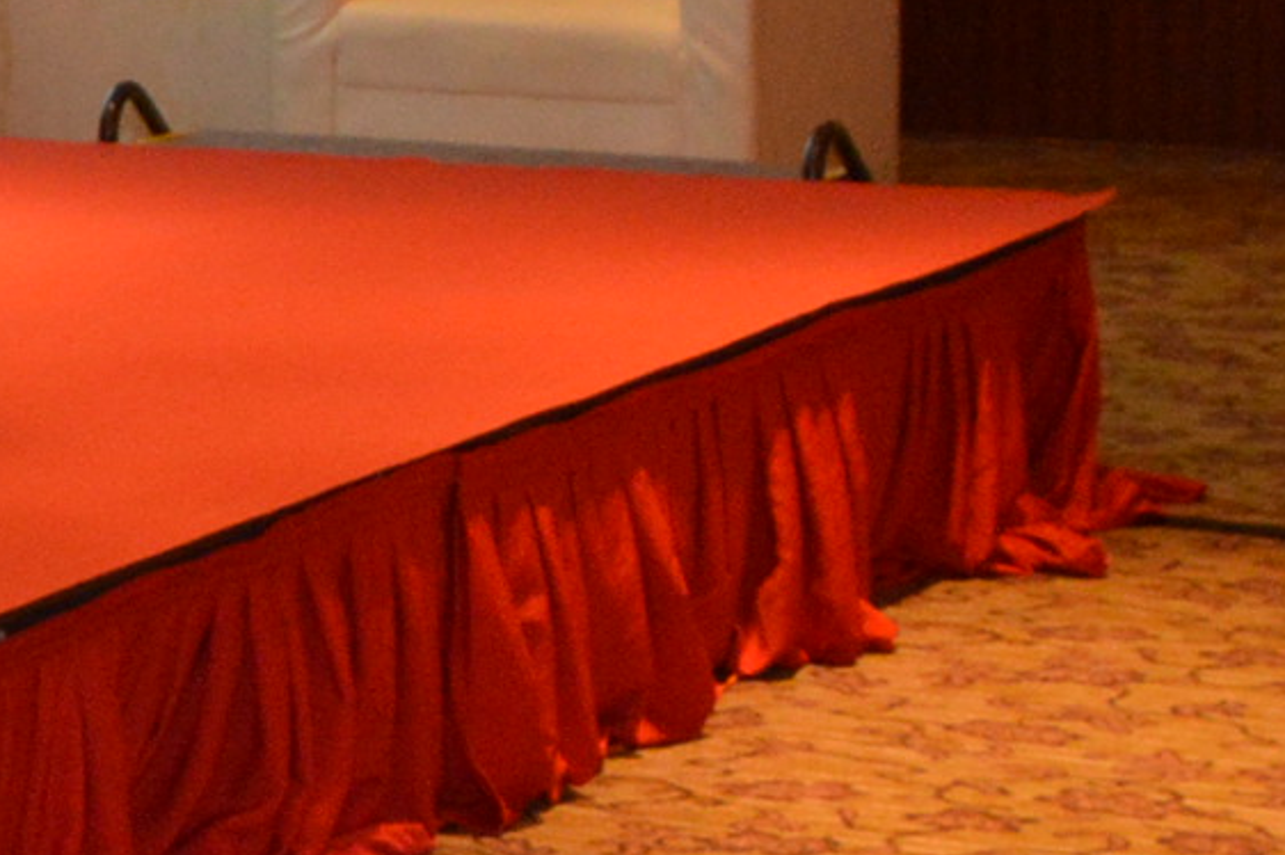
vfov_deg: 6.7
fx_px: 7159
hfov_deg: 9.0
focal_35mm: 201
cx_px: -2021
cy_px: -503
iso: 1000
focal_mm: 25
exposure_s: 1/60
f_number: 3.8
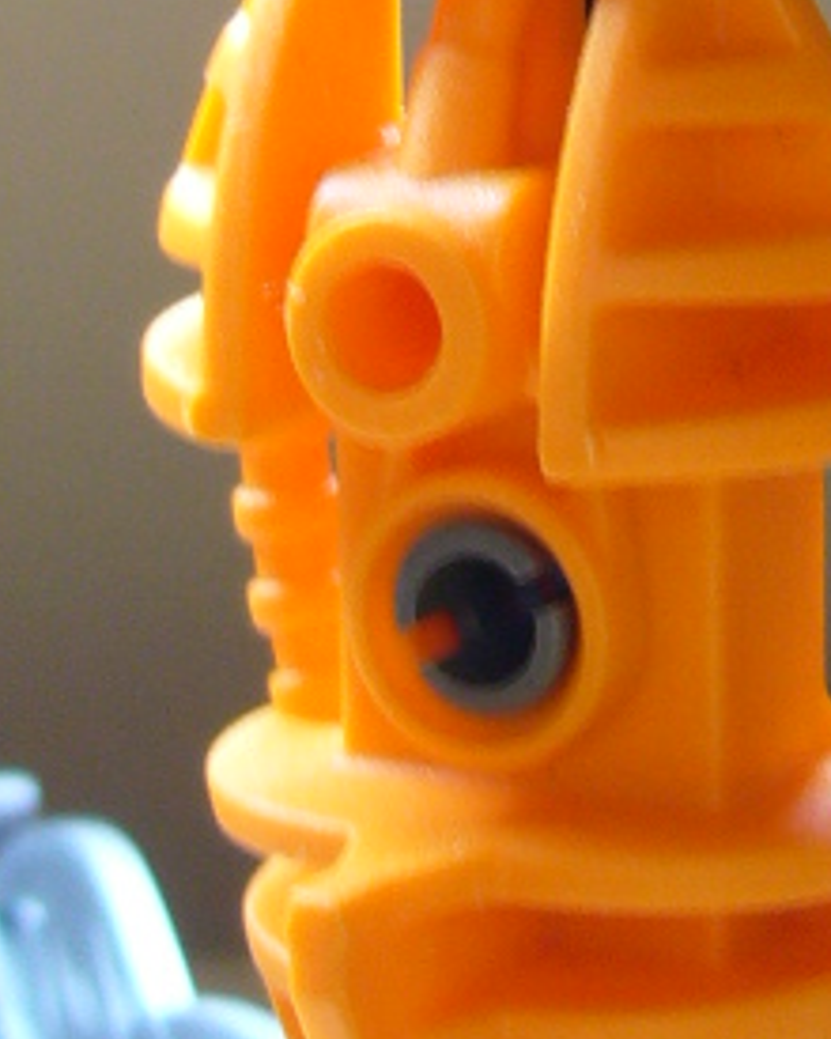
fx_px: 4888
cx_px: 616
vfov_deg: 12.0
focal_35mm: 159
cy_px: 30
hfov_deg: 9.7
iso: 100
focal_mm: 5.8
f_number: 2.8
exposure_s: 1/30
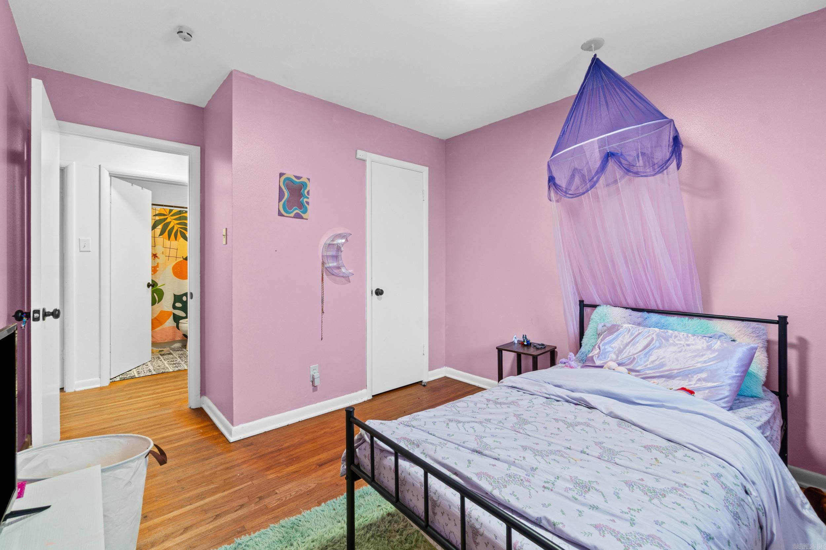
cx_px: 413
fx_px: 344
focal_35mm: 15
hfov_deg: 100.4
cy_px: 275
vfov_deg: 77.3
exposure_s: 1/1.67
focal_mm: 10
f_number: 9
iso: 250
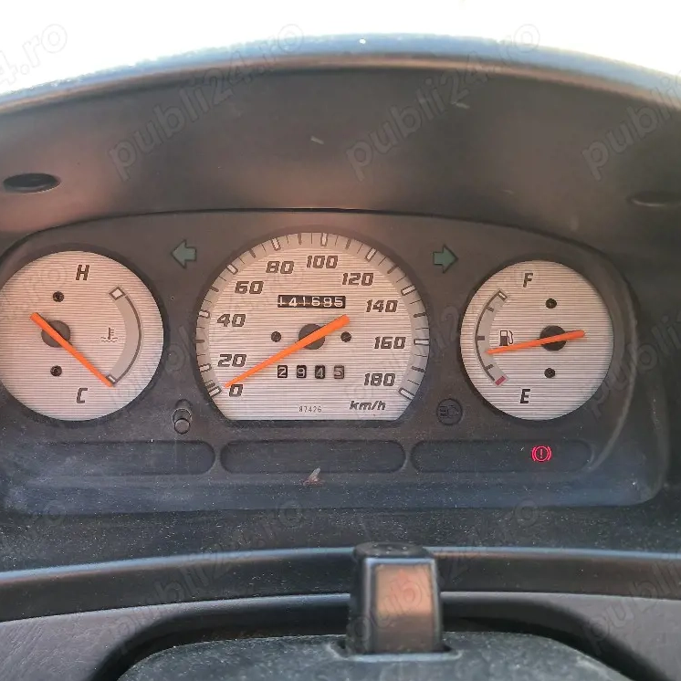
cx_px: 266
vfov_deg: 51.1
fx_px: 712
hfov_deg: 50.7
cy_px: 341
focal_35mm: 32
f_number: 1.8
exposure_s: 1/50
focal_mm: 4
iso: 125
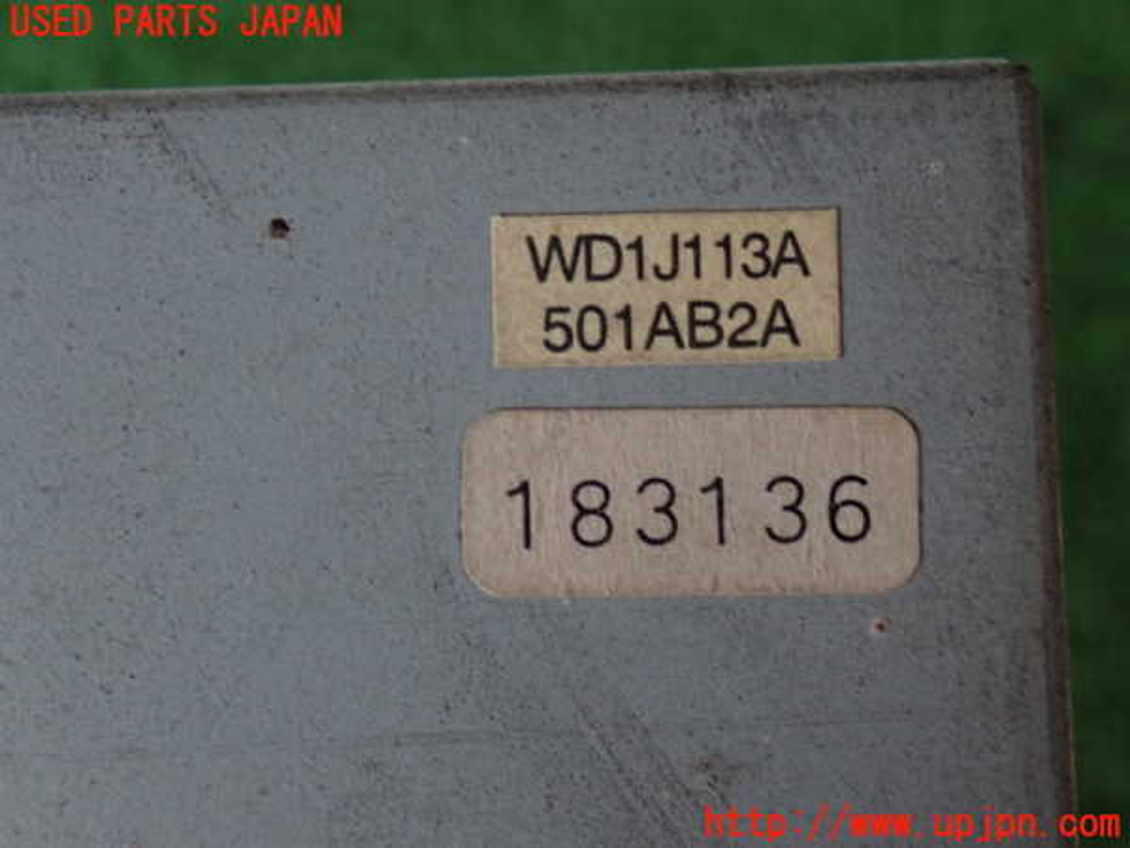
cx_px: 565
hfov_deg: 27.4
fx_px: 2318
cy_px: 424
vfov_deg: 20.7
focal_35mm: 71
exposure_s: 1/25
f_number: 3.9
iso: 800
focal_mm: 12.73
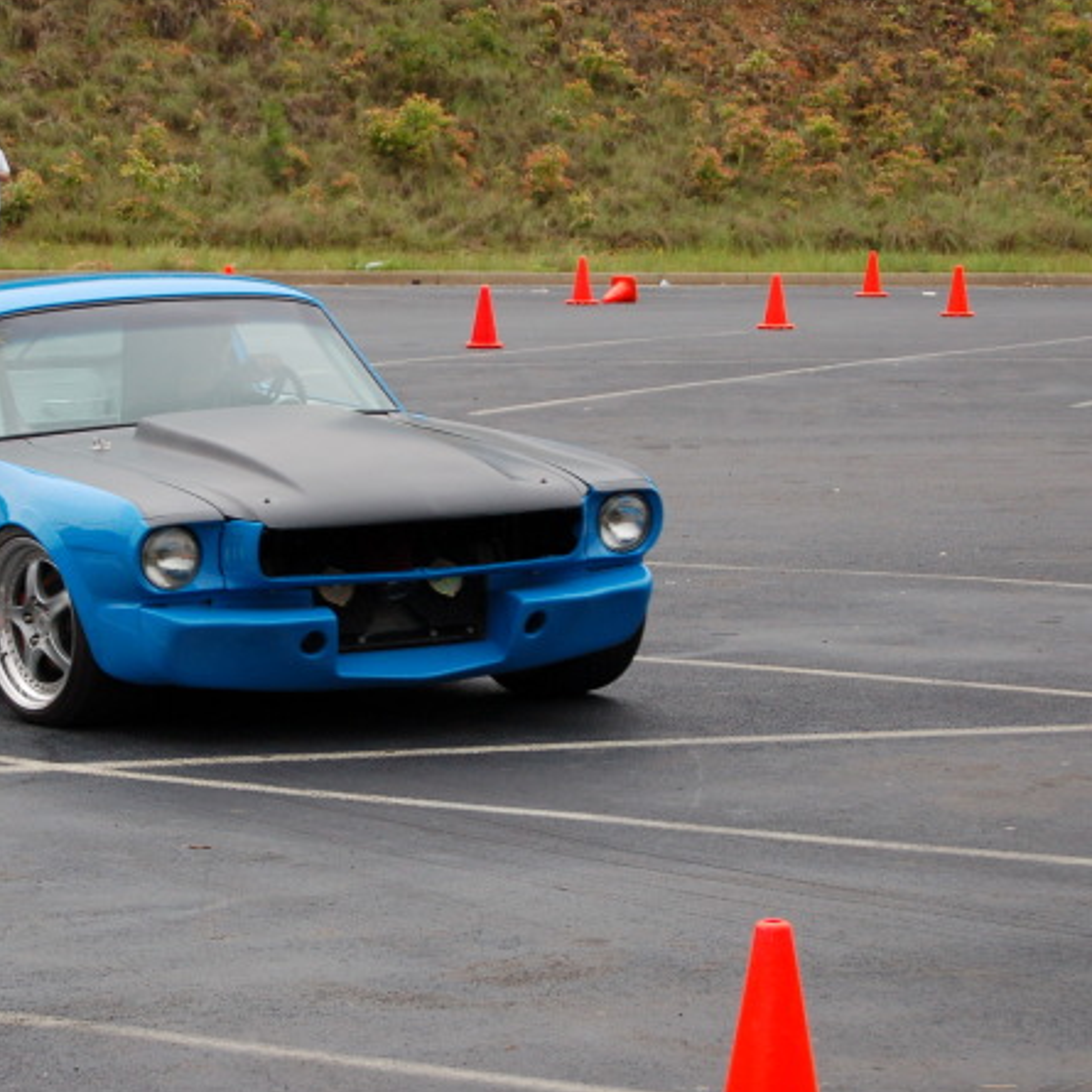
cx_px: 269
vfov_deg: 13.9
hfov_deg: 13.8
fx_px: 4488
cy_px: 539
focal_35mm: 126
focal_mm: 55
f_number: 5.6
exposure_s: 1/500
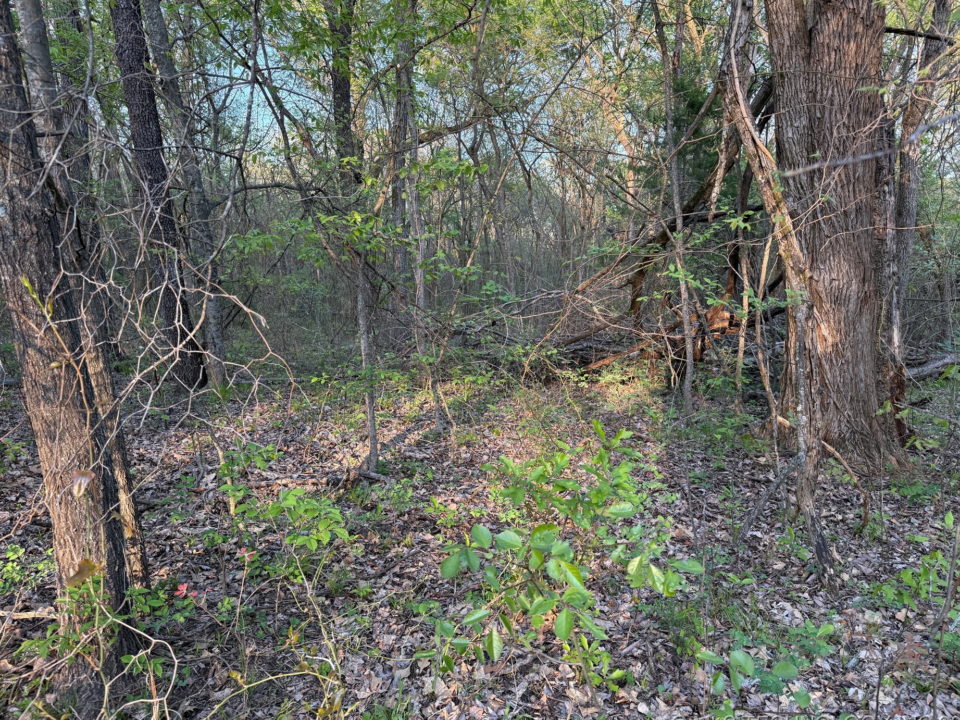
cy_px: 371
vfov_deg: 54.9
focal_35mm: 25
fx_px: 693
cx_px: 491
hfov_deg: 69.4
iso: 125
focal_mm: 6.76
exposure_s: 1/230
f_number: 1.78
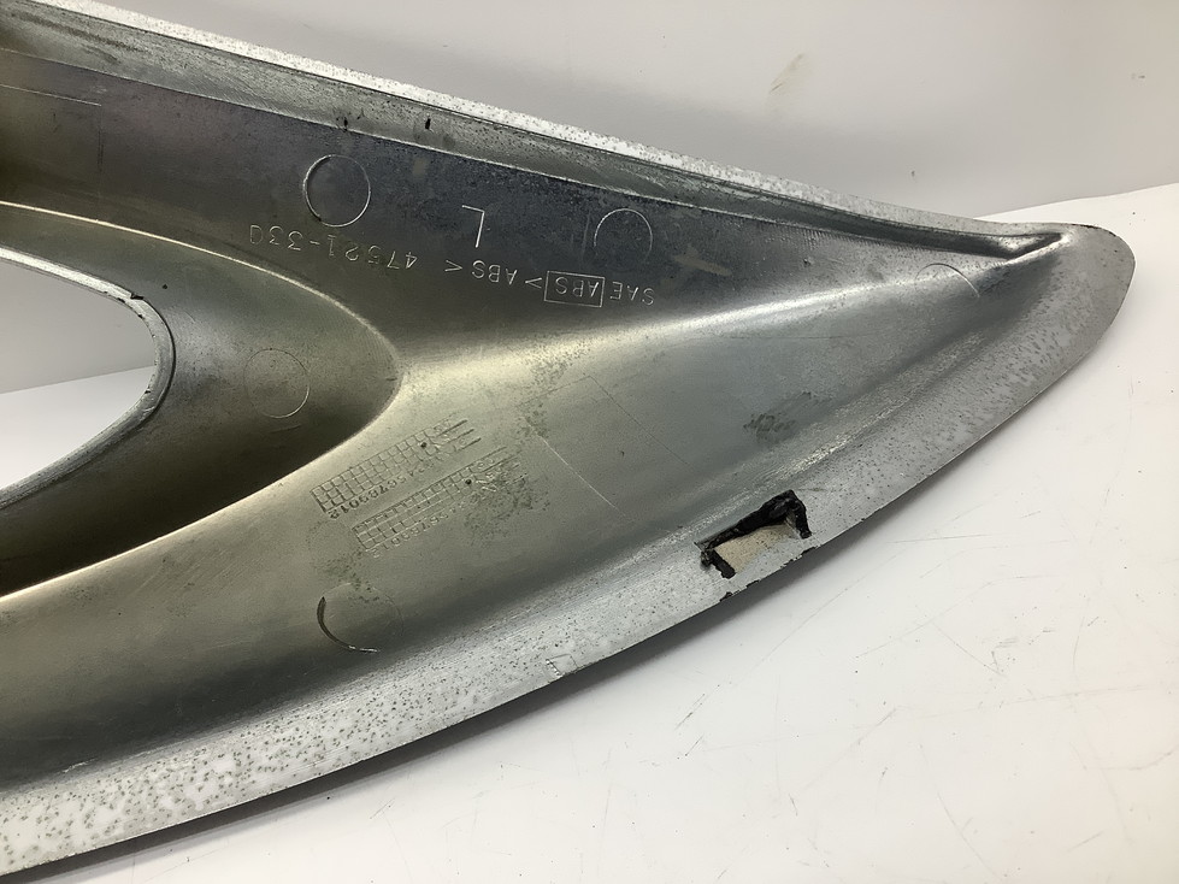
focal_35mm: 31
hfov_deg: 58.4
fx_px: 1056
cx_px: 590
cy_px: 442
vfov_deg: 45.4
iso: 64
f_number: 2.4
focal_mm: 3.3
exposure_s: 1/120
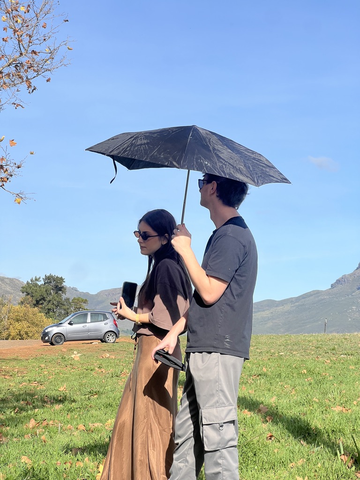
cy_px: 240
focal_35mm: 77
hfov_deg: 19.1
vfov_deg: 25.3
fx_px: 1068
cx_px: 180
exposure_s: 1/911
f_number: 2.8
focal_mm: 9
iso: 32
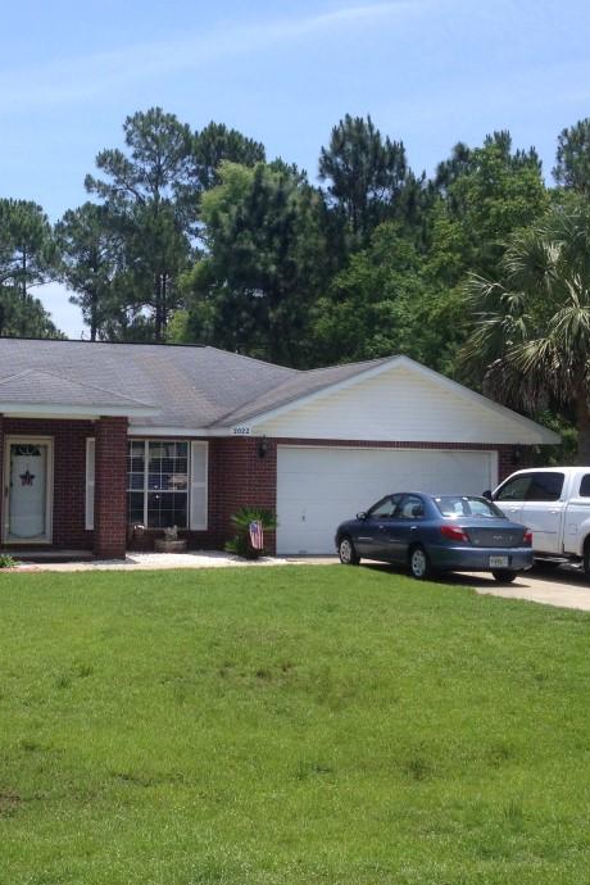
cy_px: 410
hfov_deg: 24.7
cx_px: 133
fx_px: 1327
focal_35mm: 54
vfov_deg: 36.9
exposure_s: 1/1623
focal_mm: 4.28
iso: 50
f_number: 2.4
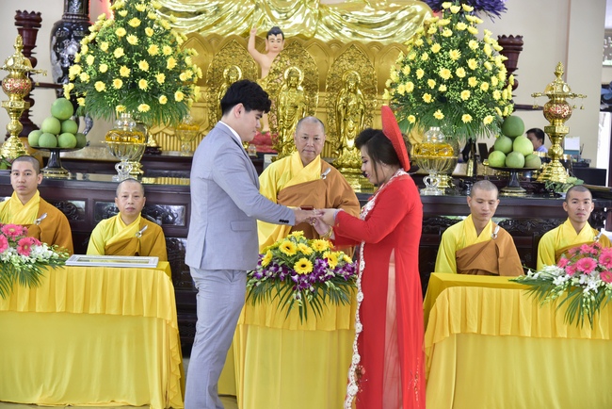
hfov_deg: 30.5
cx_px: 306
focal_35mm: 66
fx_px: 1122
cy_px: 204
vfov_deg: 20.6
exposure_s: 1/40
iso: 800
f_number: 4
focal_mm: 66
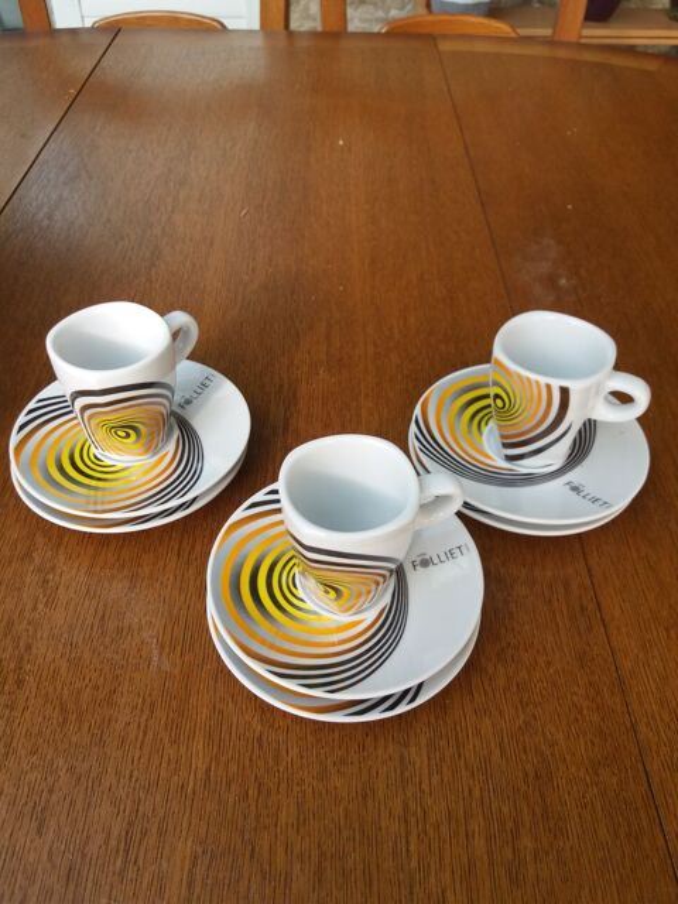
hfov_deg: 49.7
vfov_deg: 63.4
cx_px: 339
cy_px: 452
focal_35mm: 28
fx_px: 731
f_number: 1.9
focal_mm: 3.7
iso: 64
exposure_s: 1/111
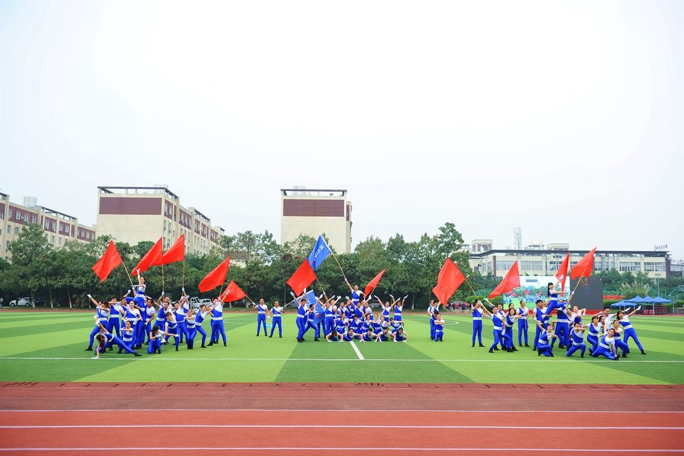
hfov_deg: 58.7
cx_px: 342
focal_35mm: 32
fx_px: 608
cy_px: 228
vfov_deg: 41.1
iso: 200
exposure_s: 1/160
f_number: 5
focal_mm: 32
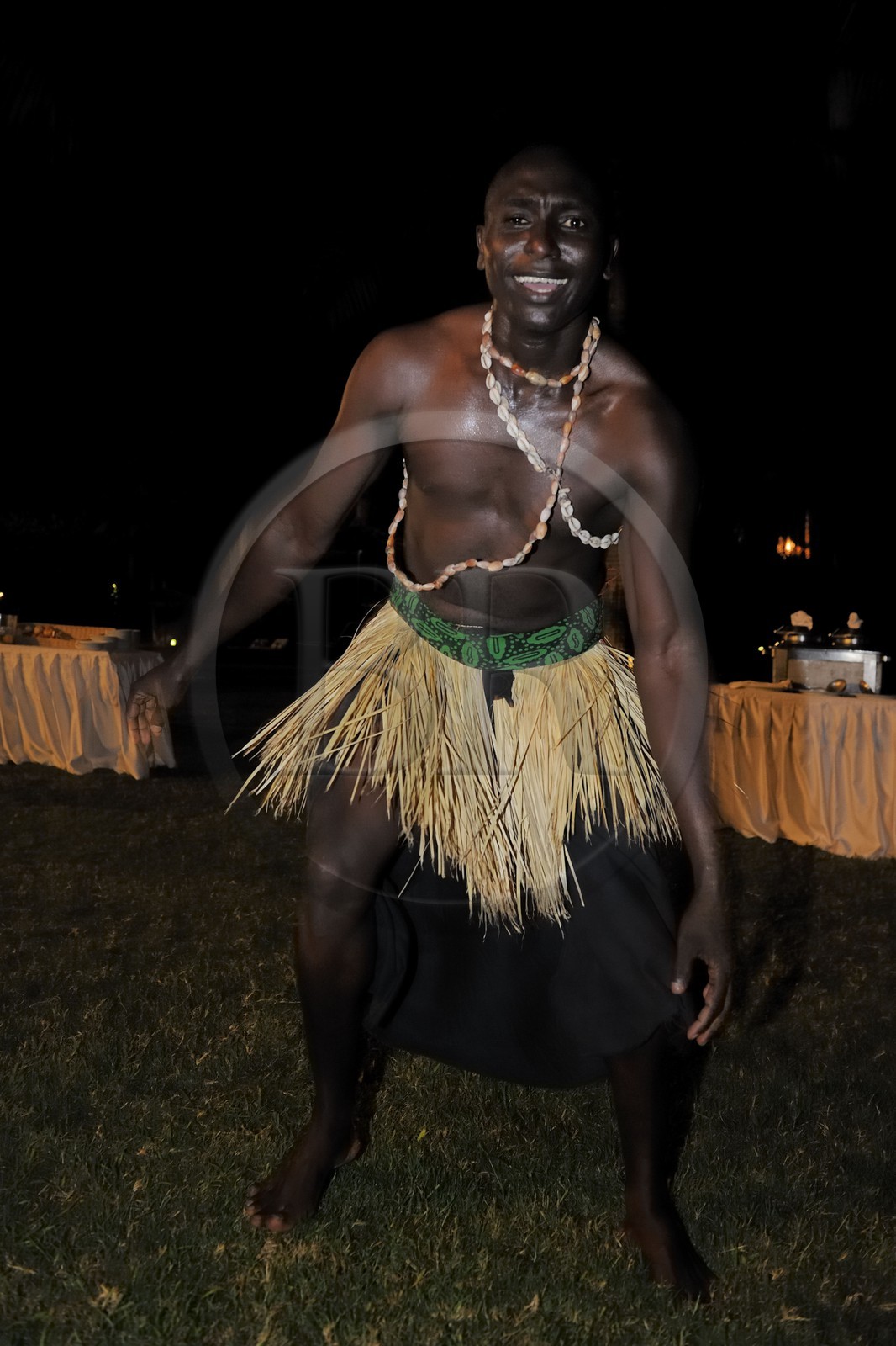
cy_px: 673
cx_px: 448
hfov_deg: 41.1
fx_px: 1195
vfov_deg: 58.7
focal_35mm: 32
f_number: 4
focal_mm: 32
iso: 1600
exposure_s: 1/40
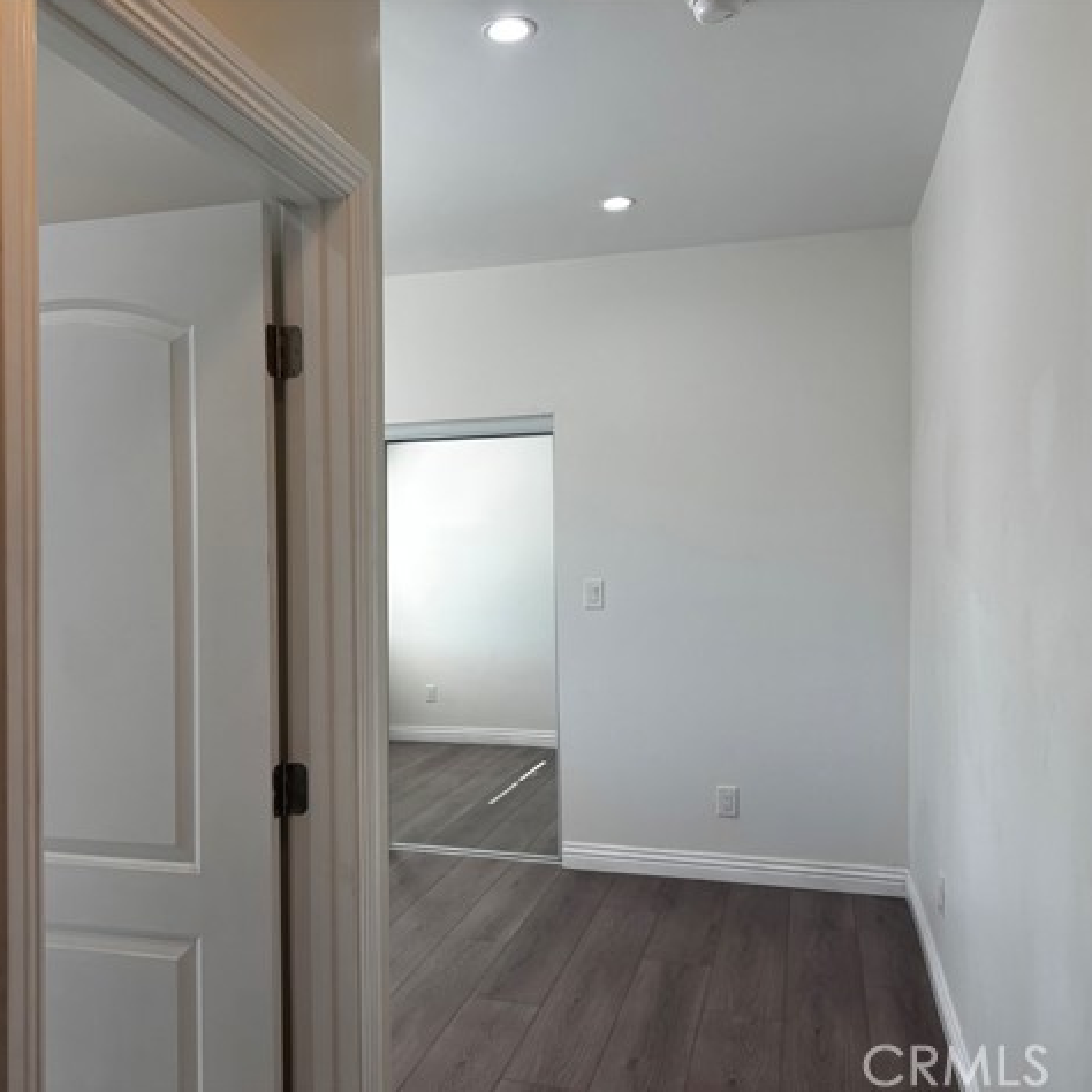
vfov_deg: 52.5
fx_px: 1106
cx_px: 389
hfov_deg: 51.8
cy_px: 546
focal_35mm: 31
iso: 40
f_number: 1.6
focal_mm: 5.96
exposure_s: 1/211
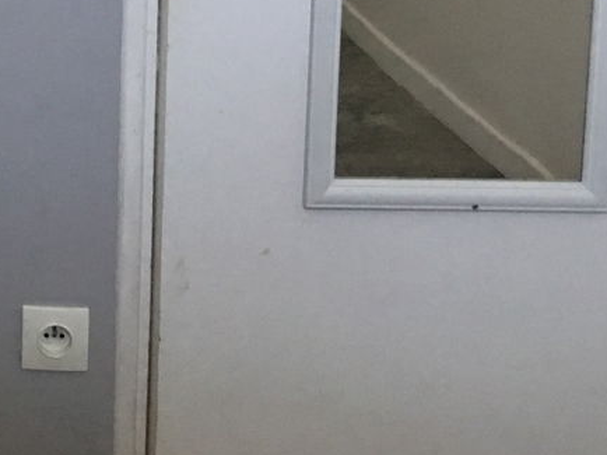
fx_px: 1875
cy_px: -279
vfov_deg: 12.9
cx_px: -301
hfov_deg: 16.7
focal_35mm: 107
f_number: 2.2
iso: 80
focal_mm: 4.15
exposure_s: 1/10
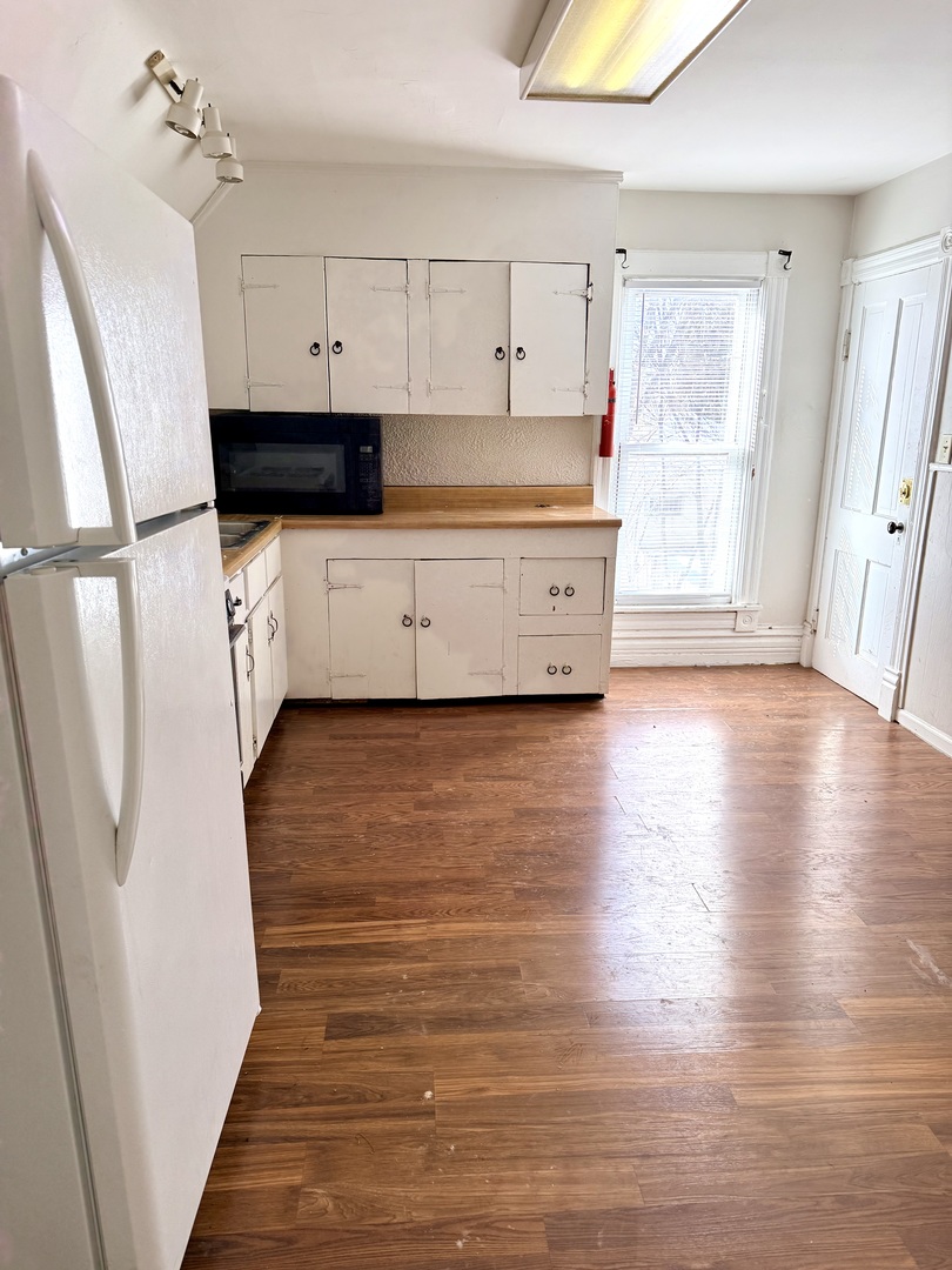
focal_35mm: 24
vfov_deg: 71.6
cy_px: 635
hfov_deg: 56.8
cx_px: 476
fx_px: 880
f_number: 1.78
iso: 125
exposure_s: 1/239
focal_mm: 6.76
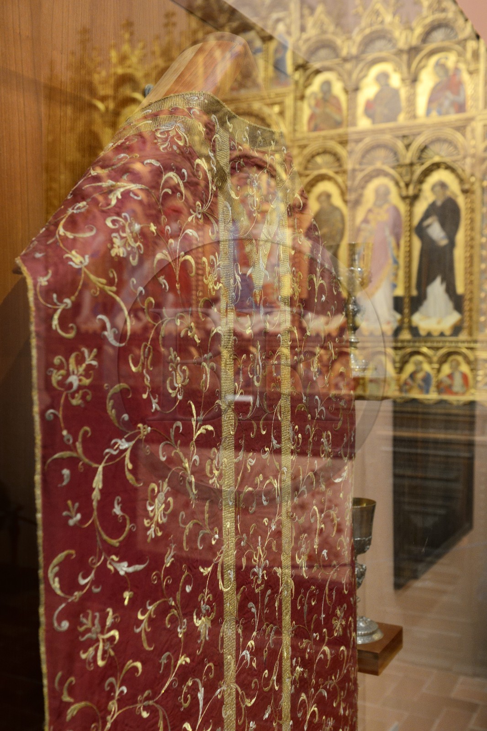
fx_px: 690
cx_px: 244
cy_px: 366
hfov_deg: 38.9
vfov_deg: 55.8
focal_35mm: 34
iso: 1600
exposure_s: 1/25
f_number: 4.5
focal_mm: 34
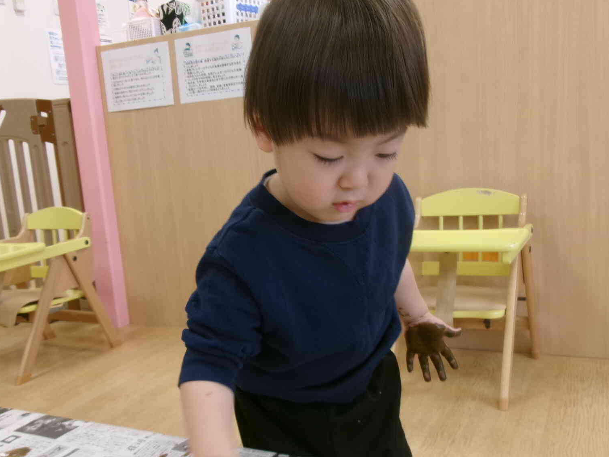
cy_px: 273
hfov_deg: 48.9
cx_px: 269
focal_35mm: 38
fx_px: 669
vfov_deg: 37.6
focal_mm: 5.1
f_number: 3.9
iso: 100
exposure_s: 1/40
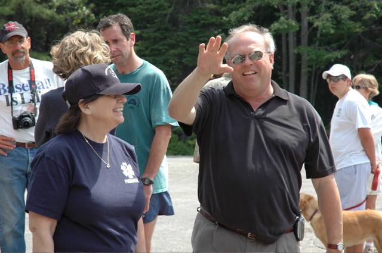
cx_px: 191
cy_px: 126
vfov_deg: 13.0
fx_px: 1113
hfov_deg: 19.5
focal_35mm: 105
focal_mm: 70
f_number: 7.1
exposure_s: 1/200
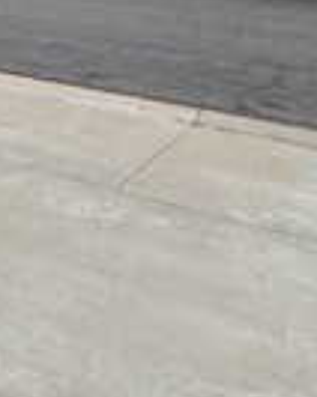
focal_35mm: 66
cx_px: -398
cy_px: -128
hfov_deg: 15.5
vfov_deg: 24.7
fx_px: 776
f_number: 2.2
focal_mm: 2.22
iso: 50
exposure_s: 1/840
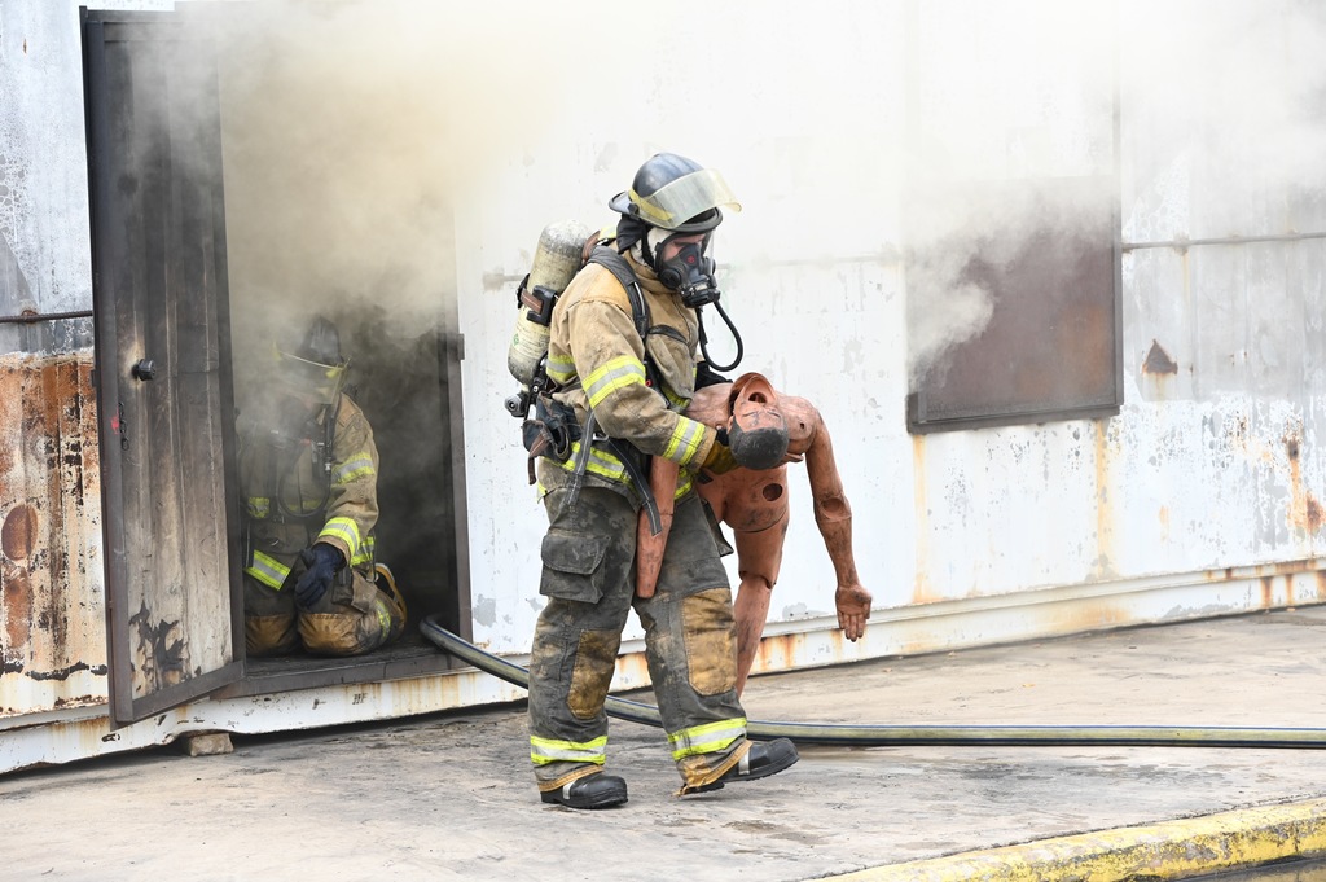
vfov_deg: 11.4
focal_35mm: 120
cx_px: 663
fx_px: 4416
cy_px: 441
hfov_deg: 17.1
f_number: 5
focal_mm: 120
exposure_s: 1/800
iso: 1000
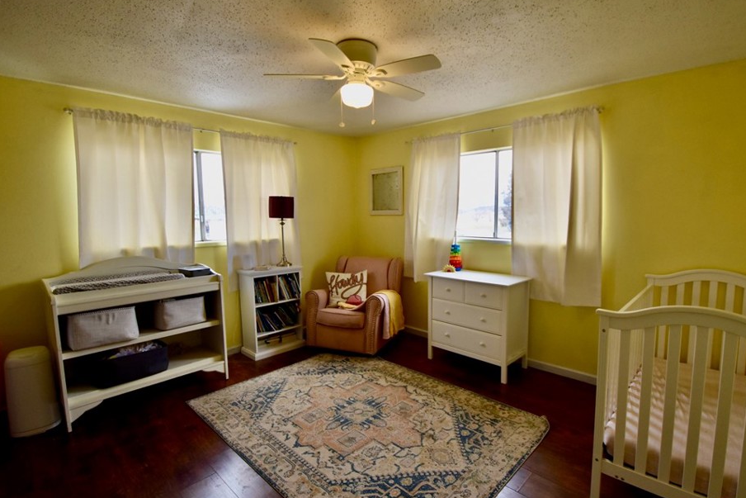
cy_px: 247
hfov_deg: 93.0
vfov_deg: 70.5
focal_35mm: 17
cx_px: 408
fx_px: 352
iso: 640
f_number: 3.5
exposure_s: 1/250
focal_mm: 10
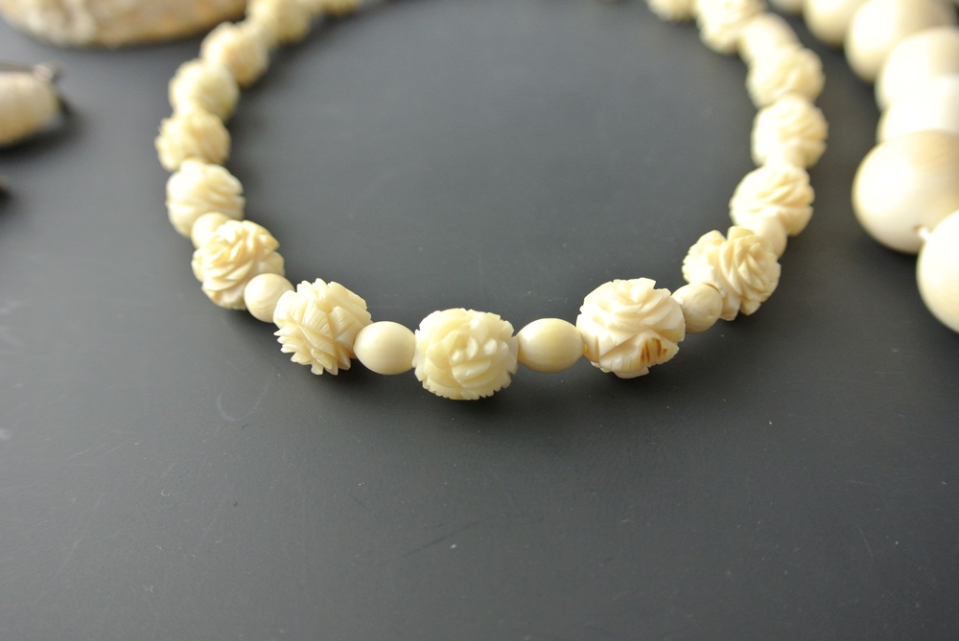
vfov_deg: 41.2
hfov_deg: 58.7
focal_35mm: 32
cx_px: 480
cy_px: 320
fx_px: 853
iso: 400
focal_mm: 12.2
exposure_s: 1/80
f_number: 3.8
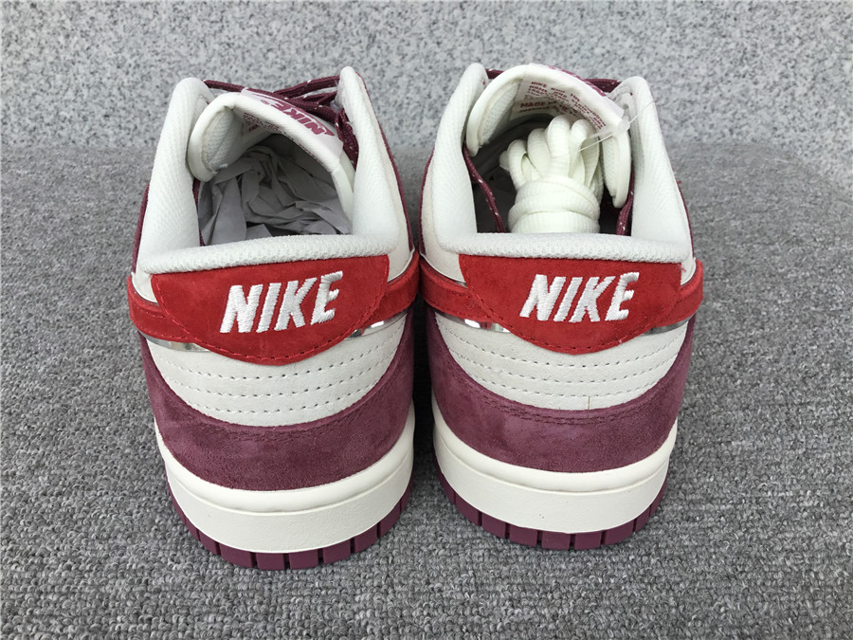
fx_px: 764
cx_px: 426
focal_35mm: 31
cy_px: 320
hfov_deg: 58.4
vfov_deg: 45.4
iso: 25
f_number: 2.4
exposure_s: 1/275
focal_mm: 3.3
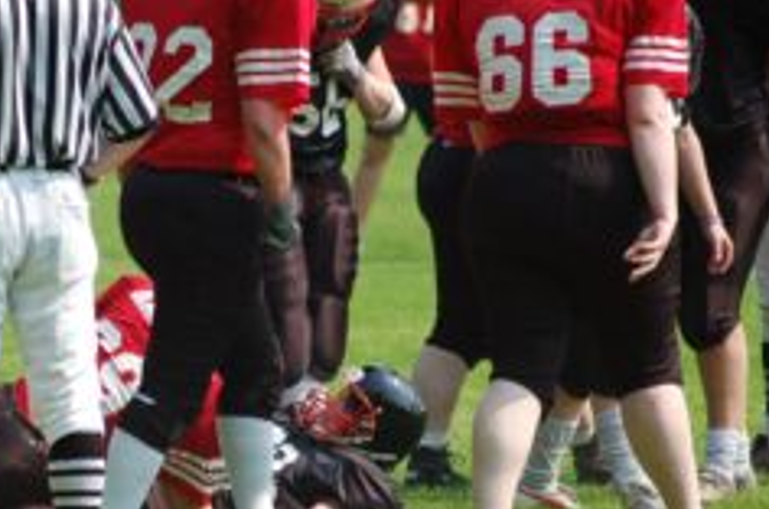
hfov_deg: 3.7
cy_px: 431
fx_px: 11951
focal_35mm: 561
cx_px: 220
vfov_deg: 2.4
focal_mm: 195
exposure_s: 1/1000
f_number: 5
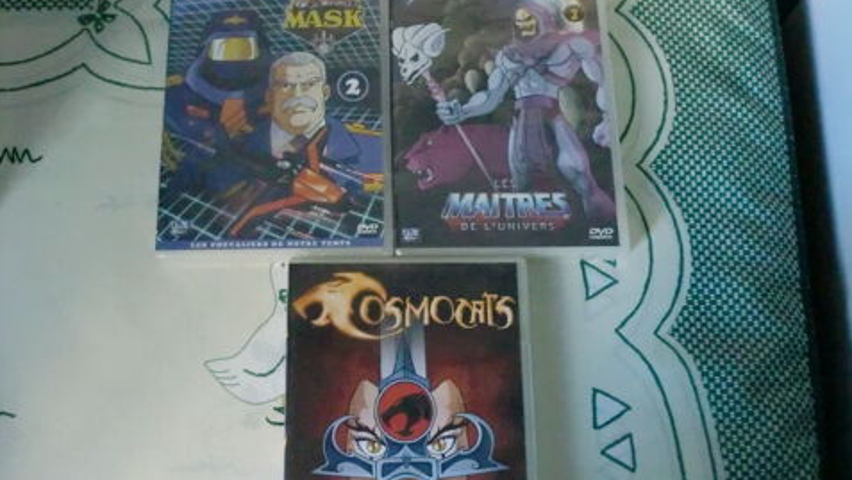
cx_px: 427
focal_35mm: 46
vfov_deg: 26.0
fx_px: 1040
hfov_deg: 44.6
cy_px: 266
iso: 1250
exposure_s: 1/60
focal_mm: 7.7
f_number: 3.4
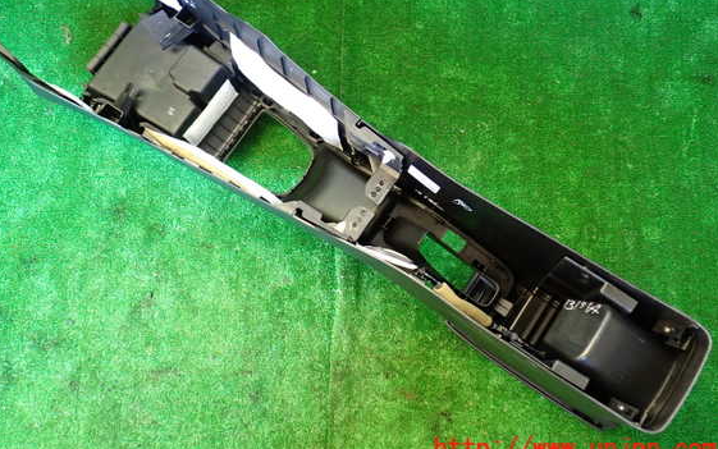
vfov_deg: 37.1
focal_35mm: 34
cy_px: 178
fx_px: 666
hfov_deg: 56.7
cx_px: 339
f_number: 2.3
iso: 320
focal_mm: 5.4
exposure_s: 1/30
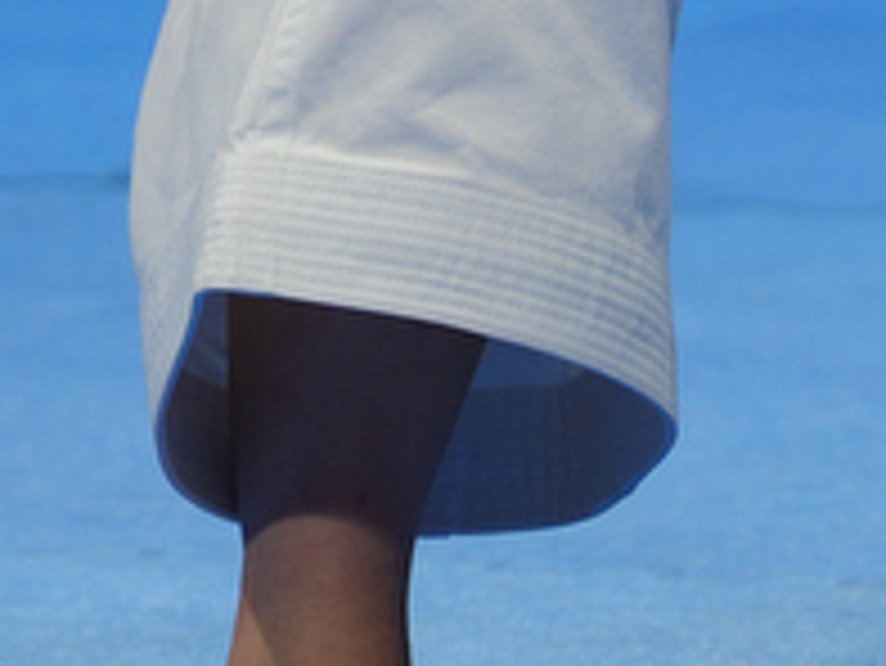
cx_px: 1439
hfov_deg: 1.6
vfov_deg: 1.2
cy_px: -1053
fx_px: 31732
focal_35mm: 1239
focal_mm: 159
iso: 200
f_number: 2.8
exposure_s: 1/500
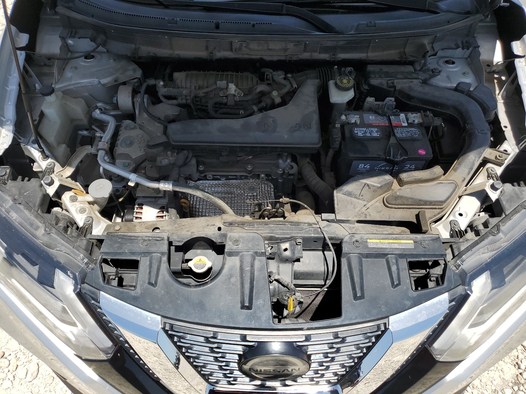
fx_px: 395
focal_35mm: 26
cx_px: 263
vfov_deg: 53.1
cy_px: 197
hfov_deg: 67.3
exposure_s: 1/2500
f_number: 1.5
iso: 50
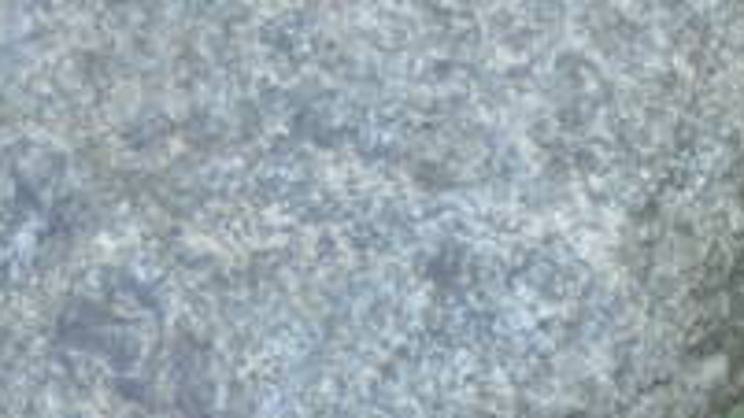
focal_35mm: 1025
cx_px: 763
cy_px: 1162
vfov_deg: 1.2
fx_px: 20218
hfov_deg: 2.1
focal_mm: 82
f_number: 4.5
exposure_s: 1/320
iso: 400
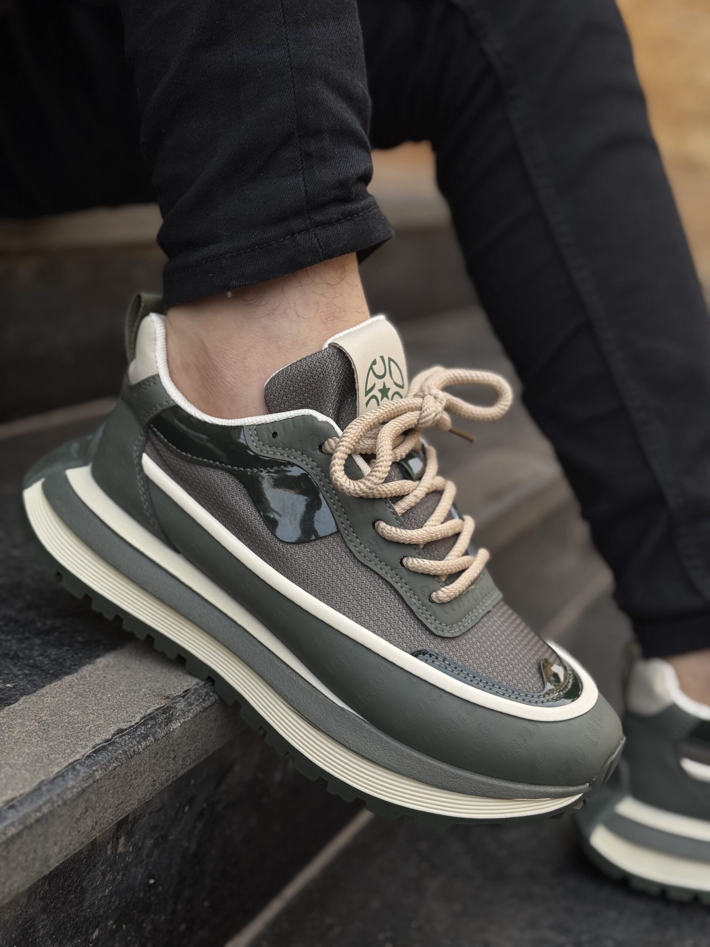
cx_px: 355
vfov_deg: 39.7
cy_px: 474
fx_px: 1313
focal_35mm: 48
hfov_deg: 30.3
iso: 50
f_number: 1.78
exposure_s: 1/140
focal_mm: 6.76
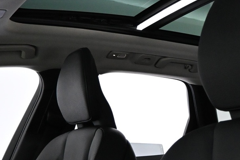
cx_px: 176
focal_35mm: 65
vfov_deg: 20.9
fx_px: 433
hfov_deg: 30.5
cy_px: 55
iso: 3200
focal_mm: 16
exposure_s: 1/100
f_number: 3.5
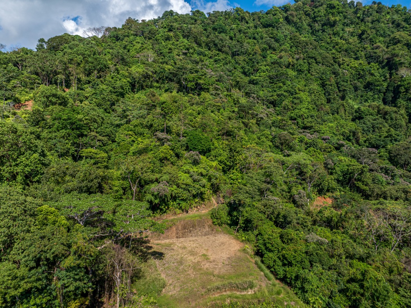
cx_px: 206
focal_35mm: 24
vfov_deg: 56.8
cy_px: 154
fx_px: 285
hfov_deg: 71.6
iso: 100
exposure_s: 1/4000
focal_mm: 12.29
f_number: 2.8
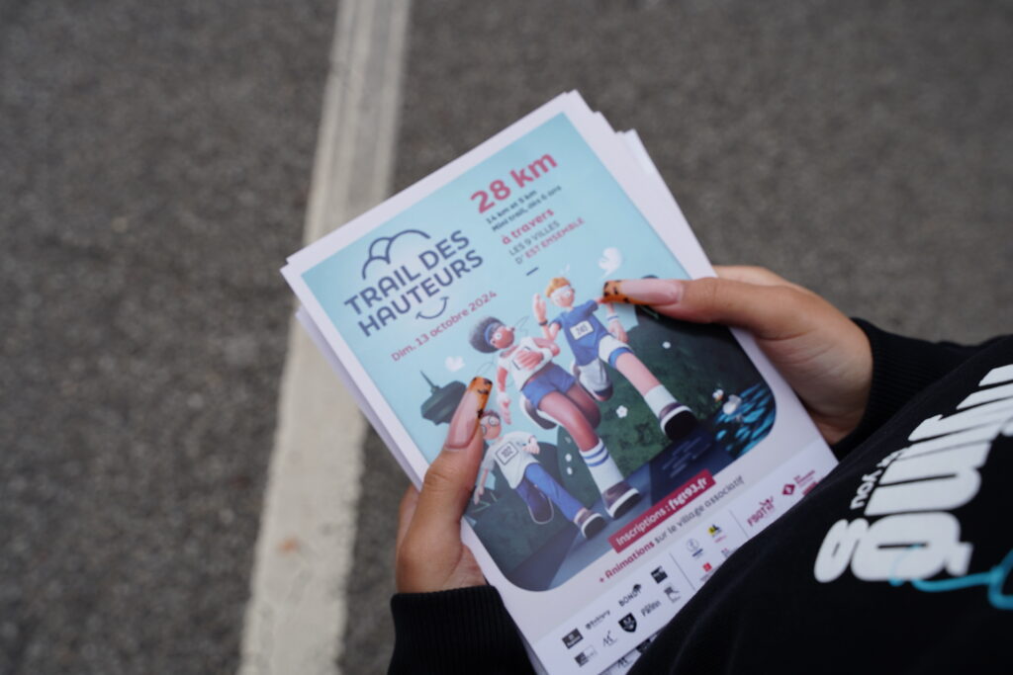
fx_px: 1126
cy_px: 338
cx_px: 506
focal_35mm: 40
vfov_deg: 33.4
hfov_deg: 48.5
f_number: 5.6
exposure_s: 1/320
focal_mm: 40
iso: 125
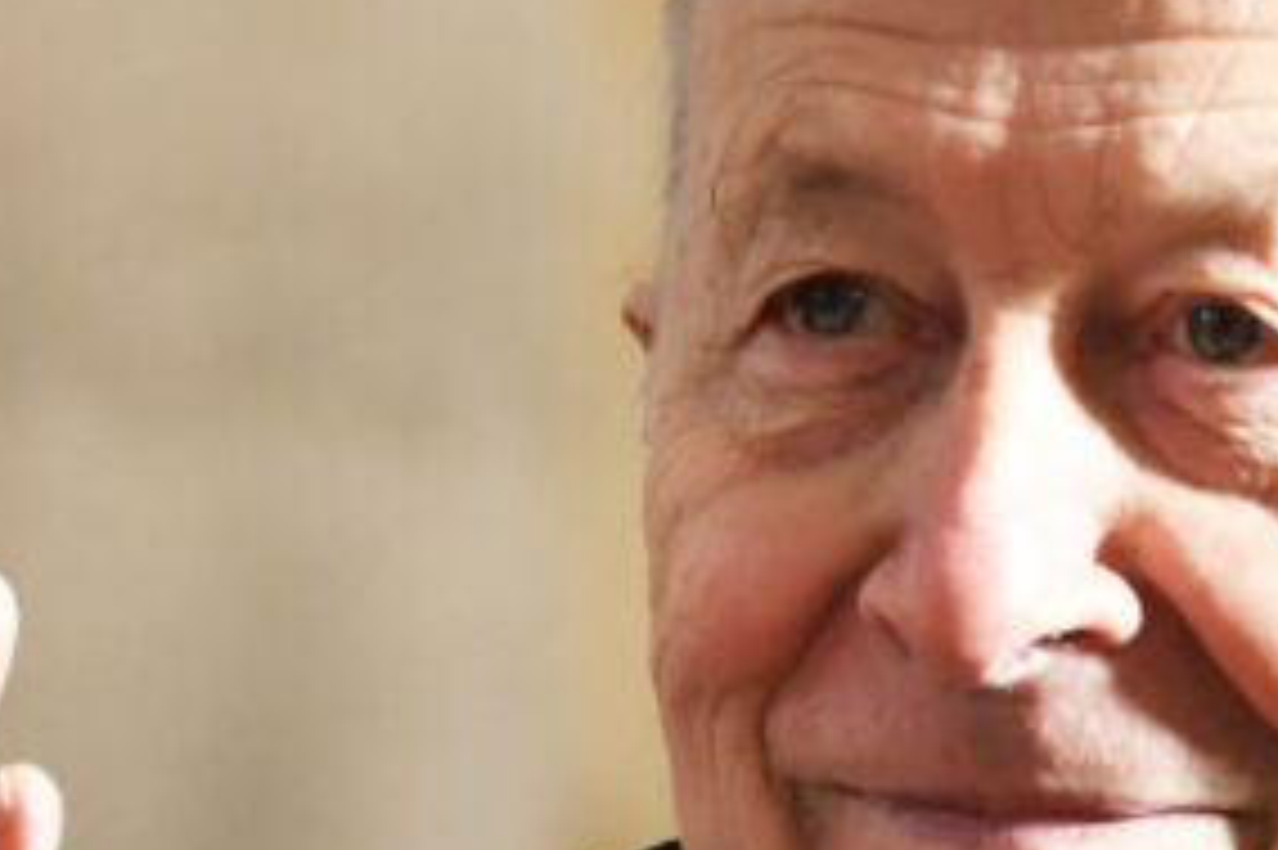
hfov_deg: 3.6
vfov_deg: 2.4
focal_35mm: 566
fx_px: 20081
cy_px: 1005
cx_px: 688
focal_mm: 105
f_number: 5.3
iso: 2000
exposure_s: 1/160
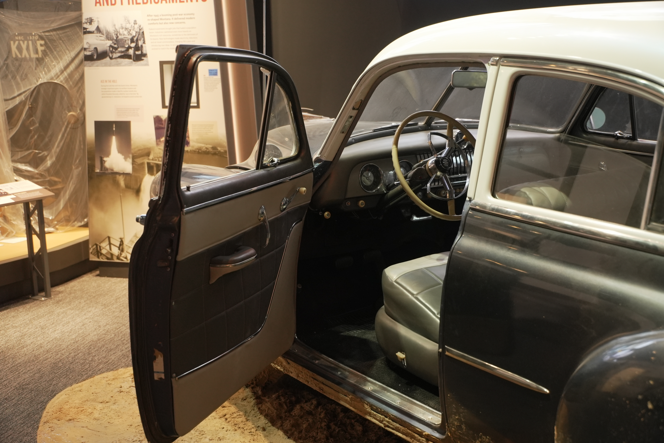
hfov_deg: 45.4
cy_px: 222
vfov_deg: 31.2
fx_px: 794
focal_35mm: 43
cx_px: 332
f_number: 4
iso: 3200
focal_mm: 43
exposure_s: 1/50
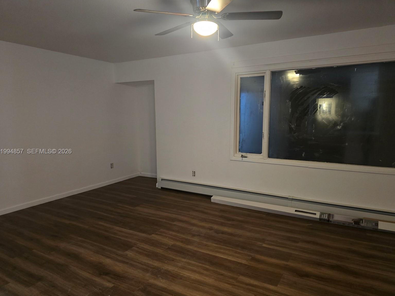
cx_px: 198
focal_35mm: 24
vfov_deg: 56.8
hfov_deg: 71.6
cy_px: 152
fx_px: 274
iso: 1250
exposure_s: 1/60
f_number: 1.7
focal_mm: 6.3
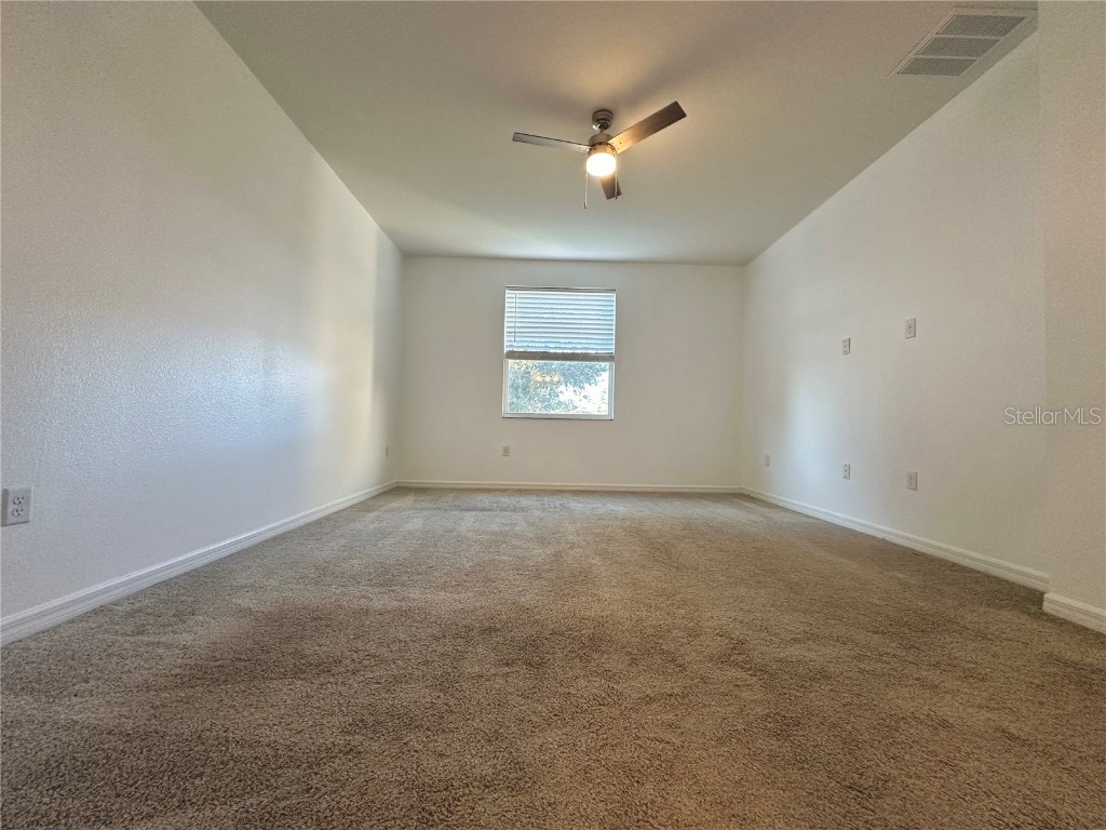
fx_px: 447
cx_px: 553
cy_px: 415
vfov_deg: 85.7
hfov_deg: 102.1
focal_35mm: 14
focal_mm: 2.22
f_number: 2.2
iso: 250
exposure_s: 1/120
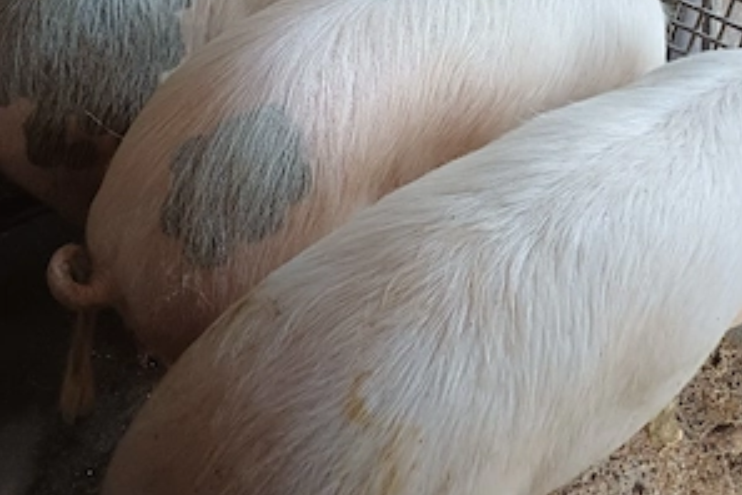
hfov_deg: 54.4
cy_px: 65
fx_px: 721
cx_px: 372
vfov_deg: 35.9
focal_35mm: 35
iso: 400
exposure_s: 1/50
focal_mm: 4.65
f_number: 1.8
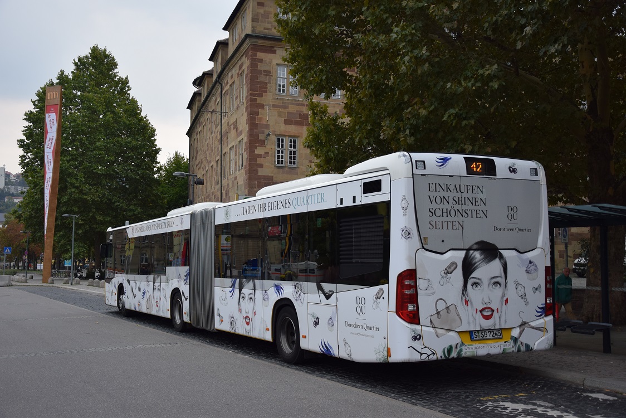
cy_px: 209
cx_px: 313
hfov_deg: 49.5
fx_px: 678
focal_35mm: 39
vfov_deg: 34.2
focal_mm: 26
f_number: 4
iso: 400
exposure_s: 1/1000
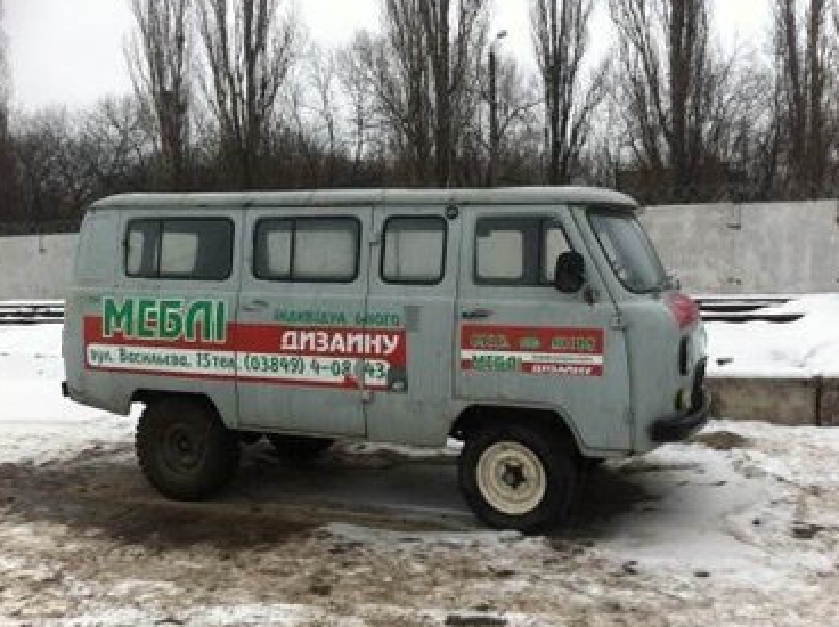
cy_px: 316
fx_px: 920
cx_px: 406
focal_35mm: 38
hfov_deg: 49.0
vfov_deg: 37.6
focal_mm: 3.85
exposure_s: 1/293
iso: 80
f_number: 2.8
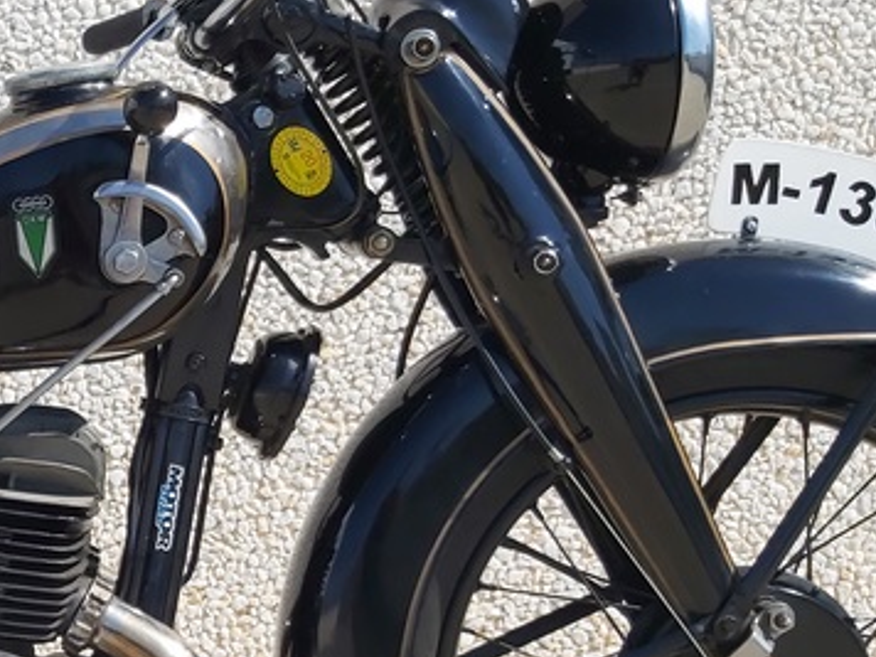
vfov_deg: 20.0
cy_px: 514
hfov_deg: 24.6
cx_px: -128
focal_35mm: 73
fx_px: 1847
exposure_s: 1/2482
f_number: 1.7
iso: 64
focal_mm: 3.92
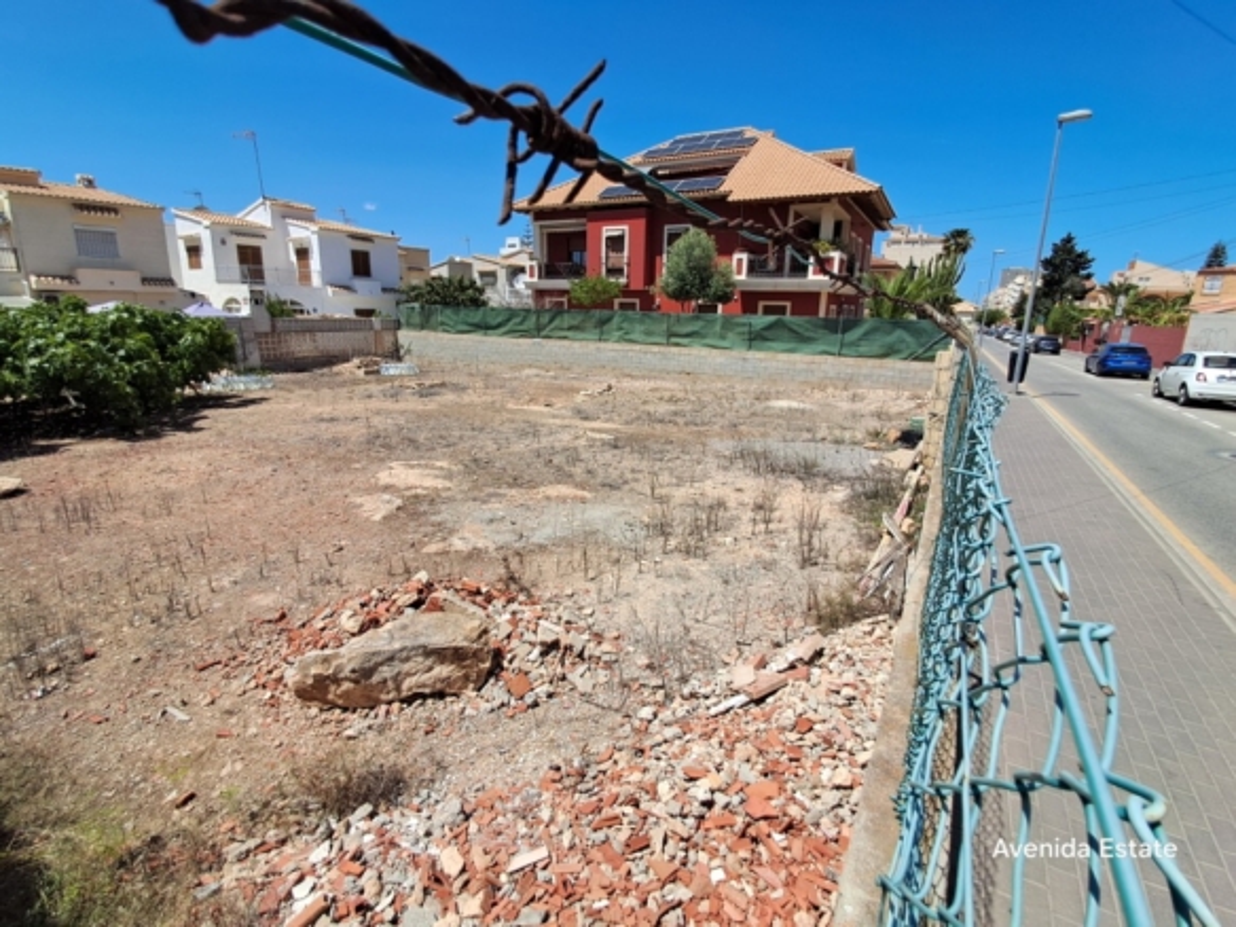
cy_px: 464
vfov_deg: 78.1
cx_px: 618
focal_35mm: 16
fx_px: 571
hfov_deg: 94.5
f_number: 2.2
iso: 40
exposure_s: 1/1466
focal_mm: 1.64
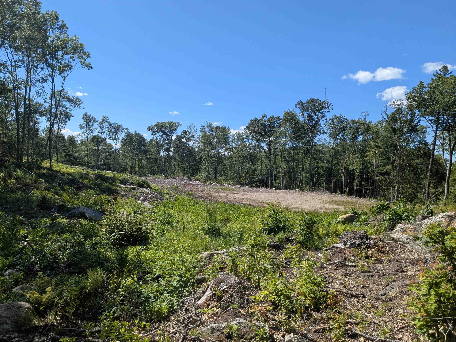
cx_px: 228
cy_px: 171
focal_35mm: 27
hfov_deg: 65.3
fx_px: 356
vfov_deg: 51.4
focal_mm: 4.38
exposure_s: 1/3344
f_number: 1.73
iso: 60
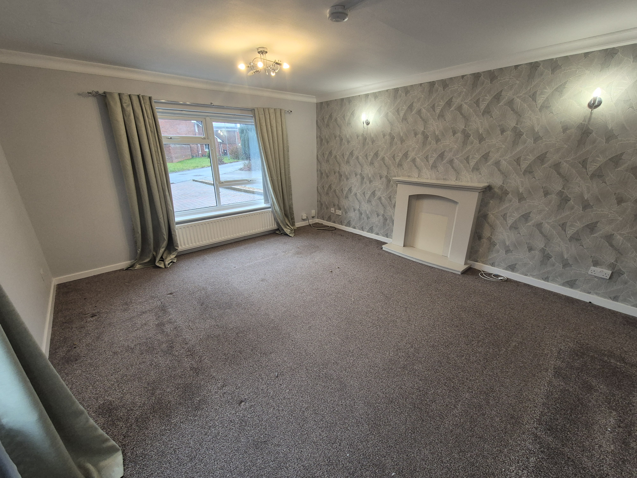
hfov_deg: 106.2
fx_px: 239
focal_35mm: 13
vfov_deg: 89.9
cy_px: 239
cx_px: 318
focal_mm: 2.2
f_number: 2.2
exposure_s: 1/50
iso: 200
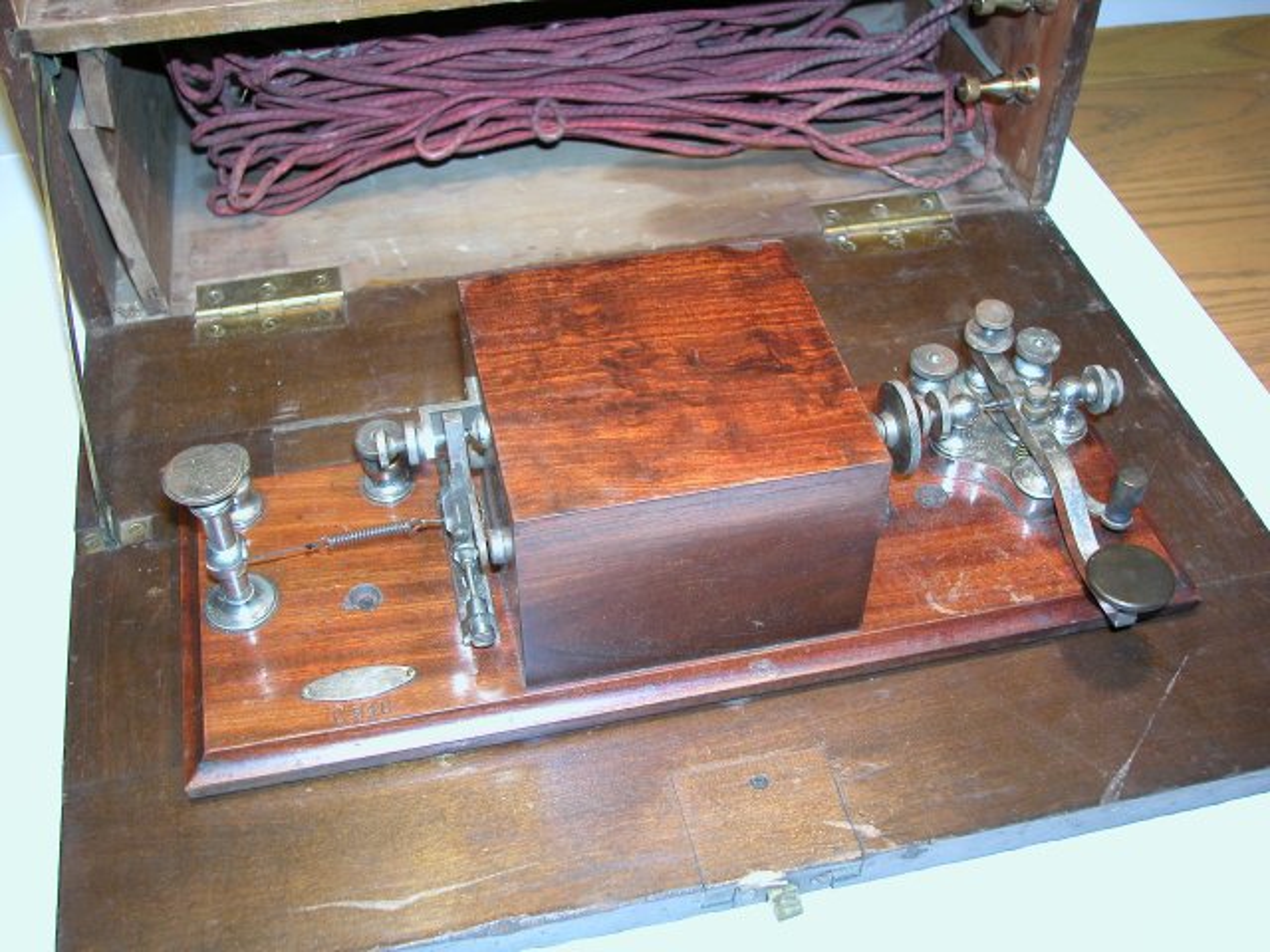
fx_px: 1394
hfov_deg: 49.0
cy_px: 476
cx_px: 635
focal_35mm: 38
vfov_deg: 37.7
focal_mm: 9.7
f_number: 3.5
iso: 100
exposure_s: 1/30
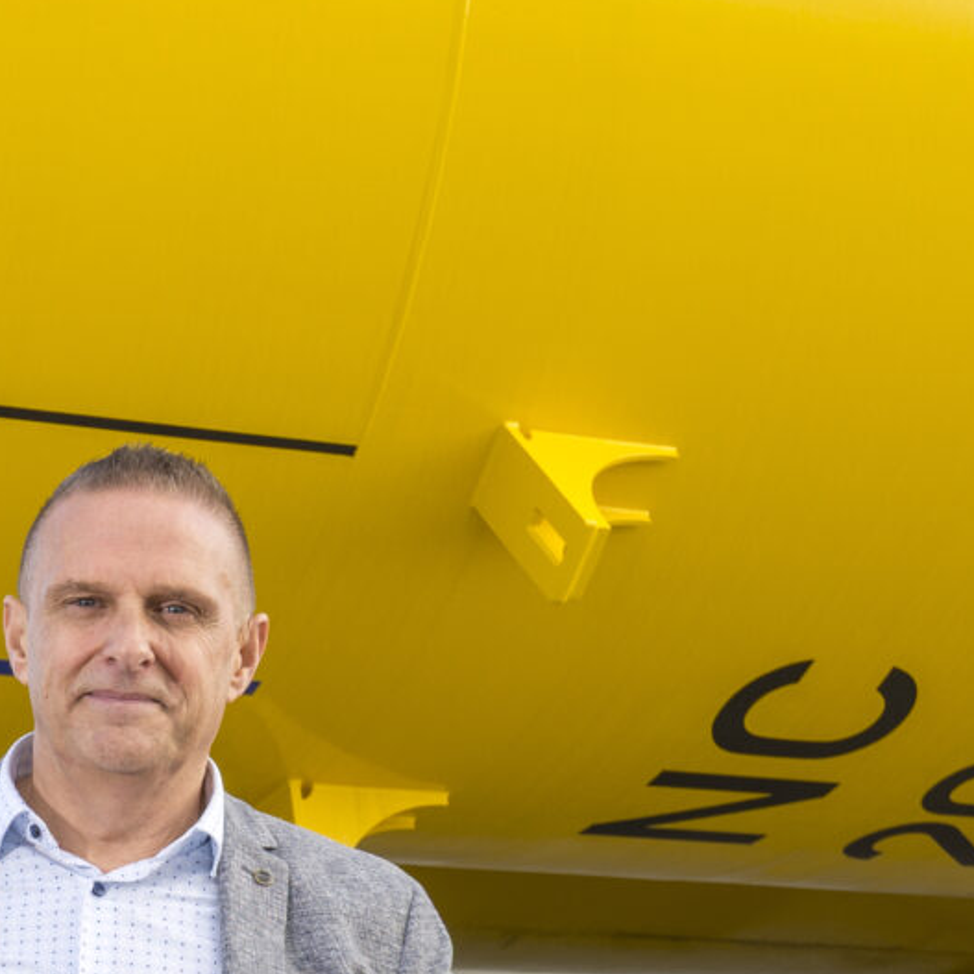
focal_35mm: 113
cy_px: 853
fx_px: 3597
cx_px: -68
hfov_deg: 15.1
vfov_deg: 15.3
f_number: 9
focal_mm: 35
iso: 160
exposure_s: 1/200
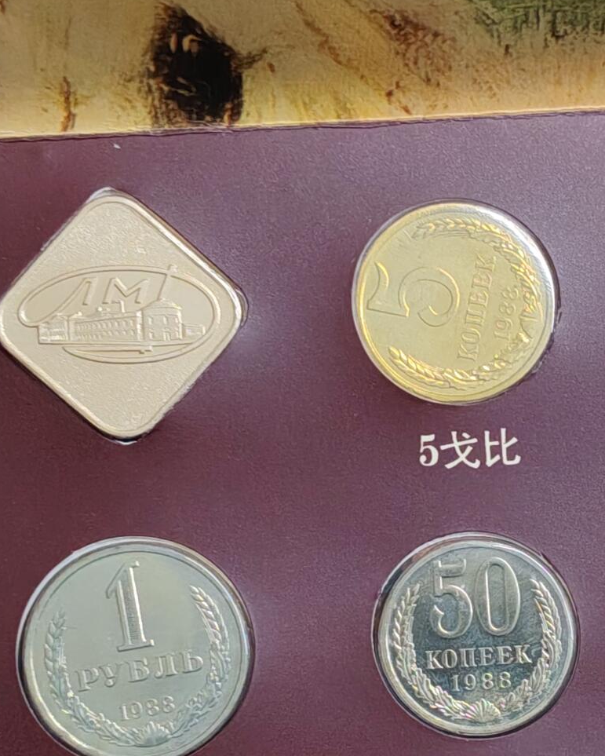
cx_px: 457
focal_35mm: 93
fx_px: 2081
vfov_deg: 20.4
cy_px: 571
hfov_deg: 16.5
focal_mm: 4.84
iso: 483
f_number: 1.88
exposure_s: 1/50
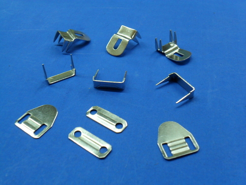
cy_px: 92
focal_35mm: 44
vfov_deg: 32.9
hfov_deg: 42.9
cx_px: 123
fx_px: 313
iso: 200
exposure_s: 1/6
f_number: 4.5
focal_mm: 7.8
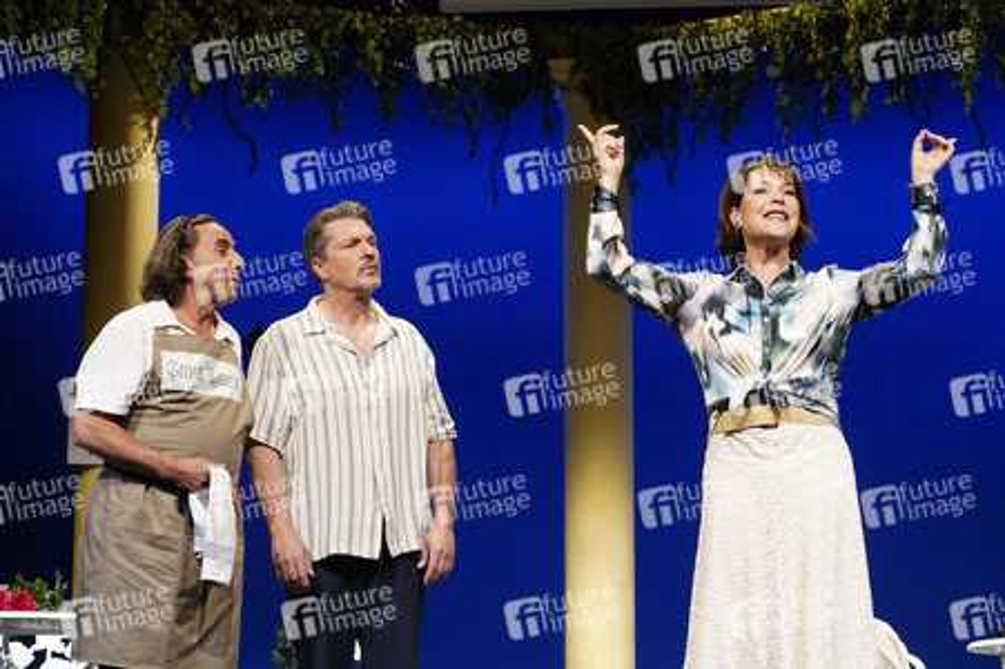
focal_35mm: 96
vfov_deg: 14.2
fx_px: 2678
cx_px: 502
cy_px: 334
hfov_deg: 21.3
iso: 1600
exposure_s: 1/160
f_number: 7.1
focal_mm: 96
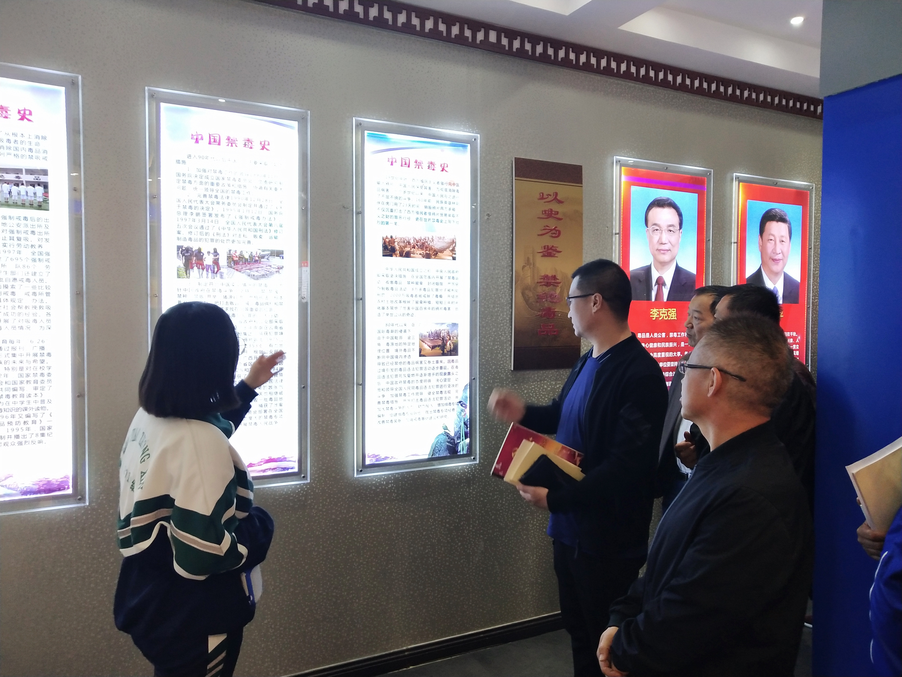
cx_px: 451
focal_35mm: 30
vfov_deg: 46.8
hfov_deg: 60.0
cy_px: 338
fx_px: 782
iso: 339
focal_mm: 3.95
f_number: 1.8
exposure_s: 1/50
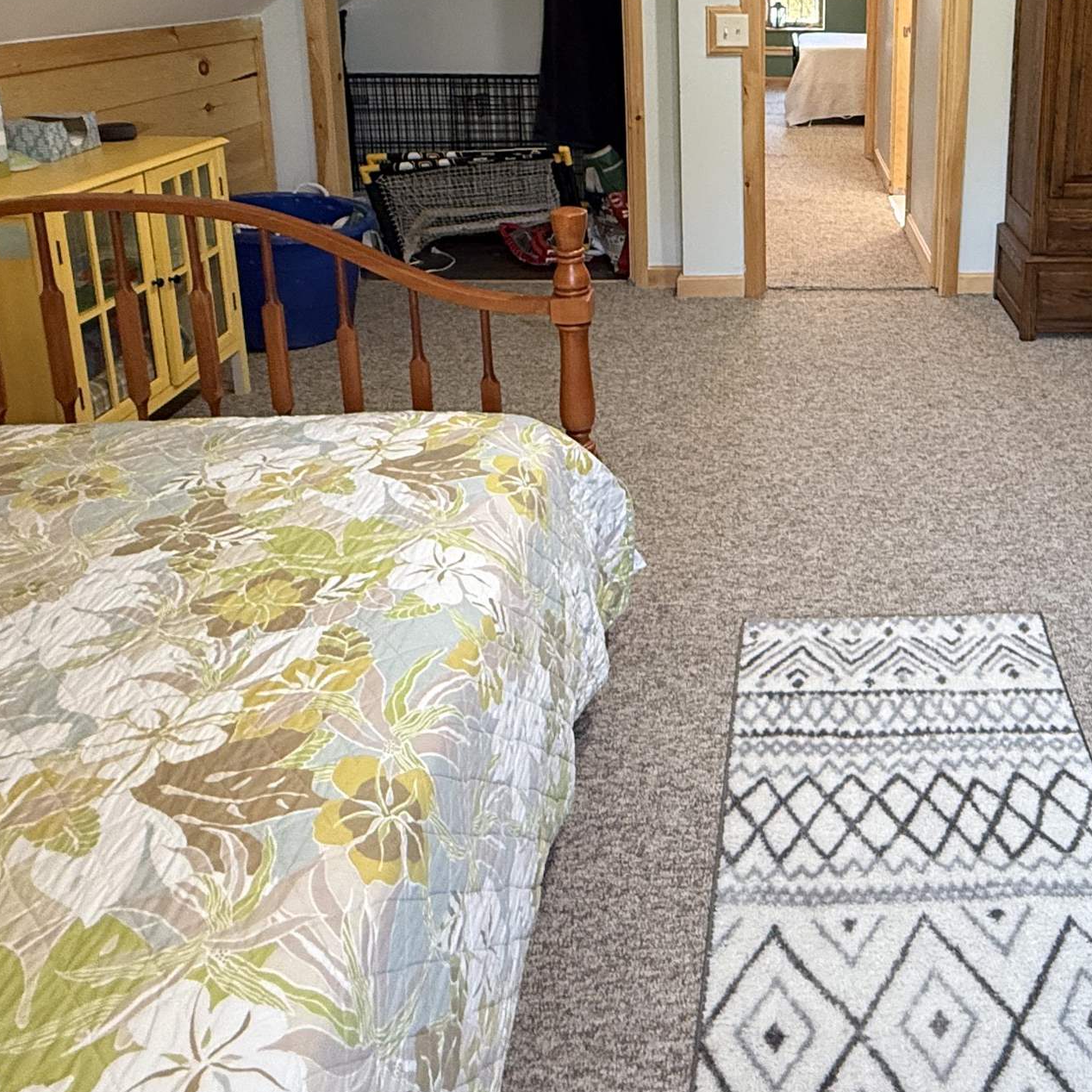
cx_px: 864
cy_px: 209
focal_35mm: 30
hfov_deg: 50.9
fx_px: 1071
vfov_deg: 50.5
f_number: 2.2
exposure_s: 1/60
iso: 400
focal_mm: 2.22
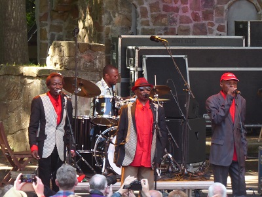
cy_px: 98
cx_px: 131
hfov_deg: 5.0
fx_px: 3028
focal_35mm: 400
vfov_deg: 3.7
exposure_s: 1/40
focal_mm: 71.7
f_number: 6
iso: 400
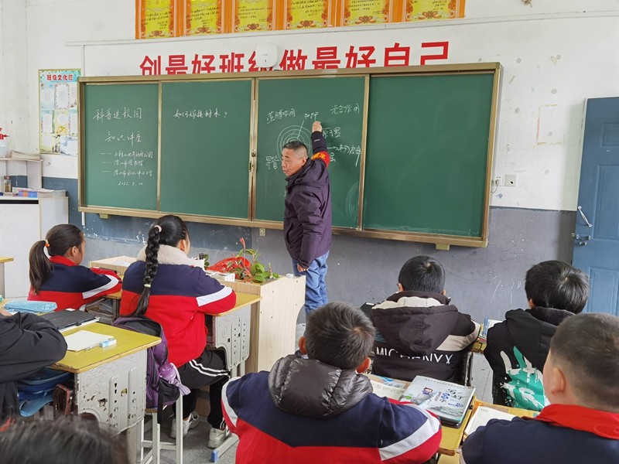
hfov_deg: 60.0
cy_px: 232
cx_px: 310
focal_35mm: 30
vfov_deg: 46.8
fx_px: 536
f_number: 1.9
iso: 125
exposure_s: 1/60
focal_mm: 6.71
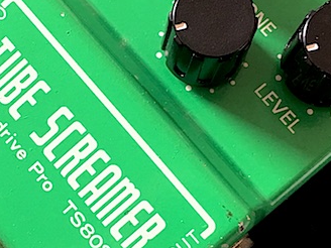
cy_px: 159
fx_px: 813
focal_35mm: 85
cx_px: 93
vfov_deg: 17.3
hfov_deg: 22.8
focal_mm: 4.15
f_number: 2.2
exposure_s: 1/15
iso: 25
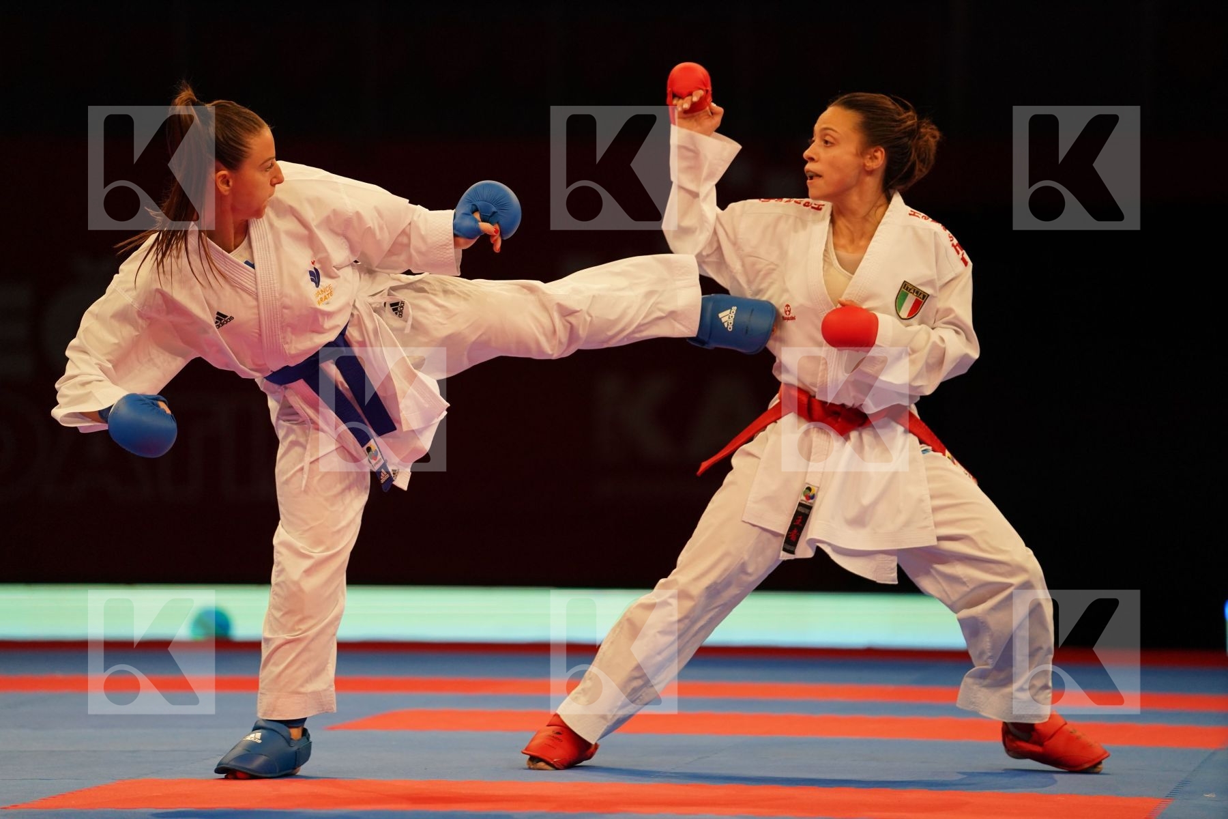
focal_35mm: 181
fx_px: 6174
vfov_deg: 7.6
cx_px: 614
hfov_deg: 11.4
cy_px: 410
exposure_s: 1/1000
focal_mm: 181
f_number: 2.8
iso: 2000
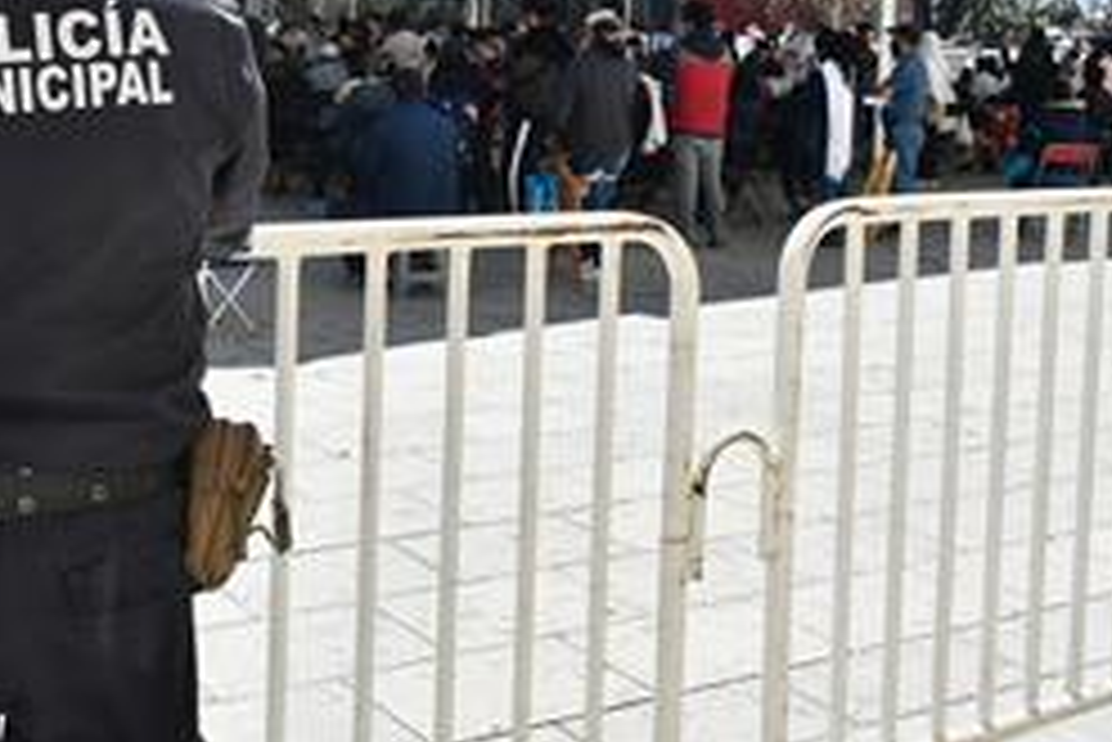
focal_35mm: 49
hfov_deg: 39.8
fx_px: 1514
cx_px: 356
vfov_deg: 26.9
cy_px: 128
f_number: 9
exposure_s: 1/500
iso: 200
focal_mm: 18
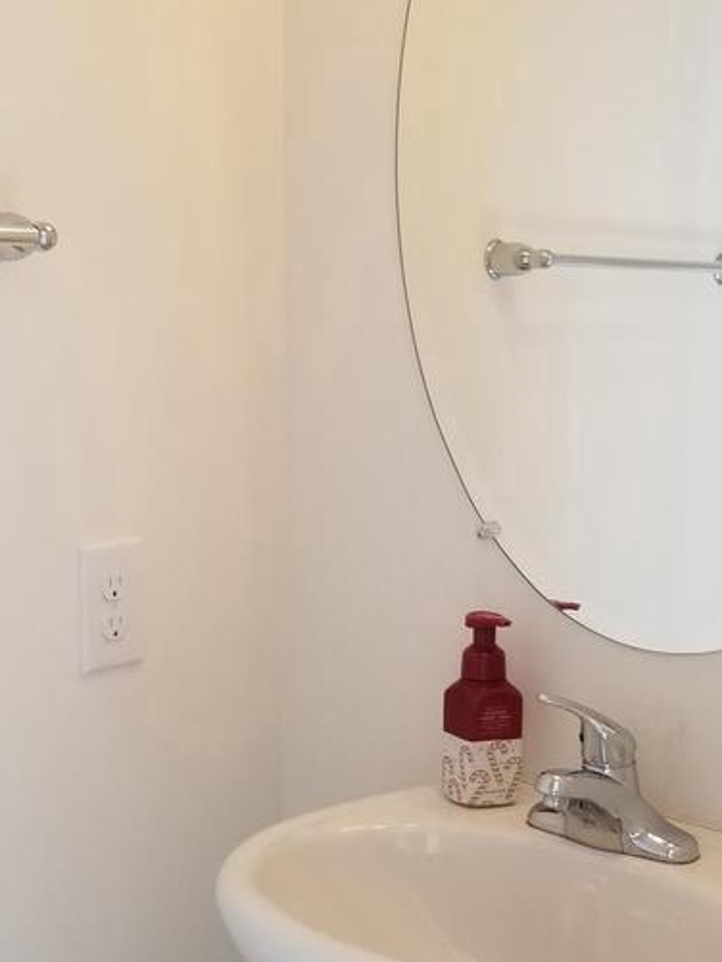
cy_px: 563
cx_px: 373
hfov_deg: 26.1
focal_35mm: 56
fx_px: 1557
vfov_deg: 34.3
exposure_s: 1/60
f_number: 1.7
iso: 64
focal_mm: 4.25
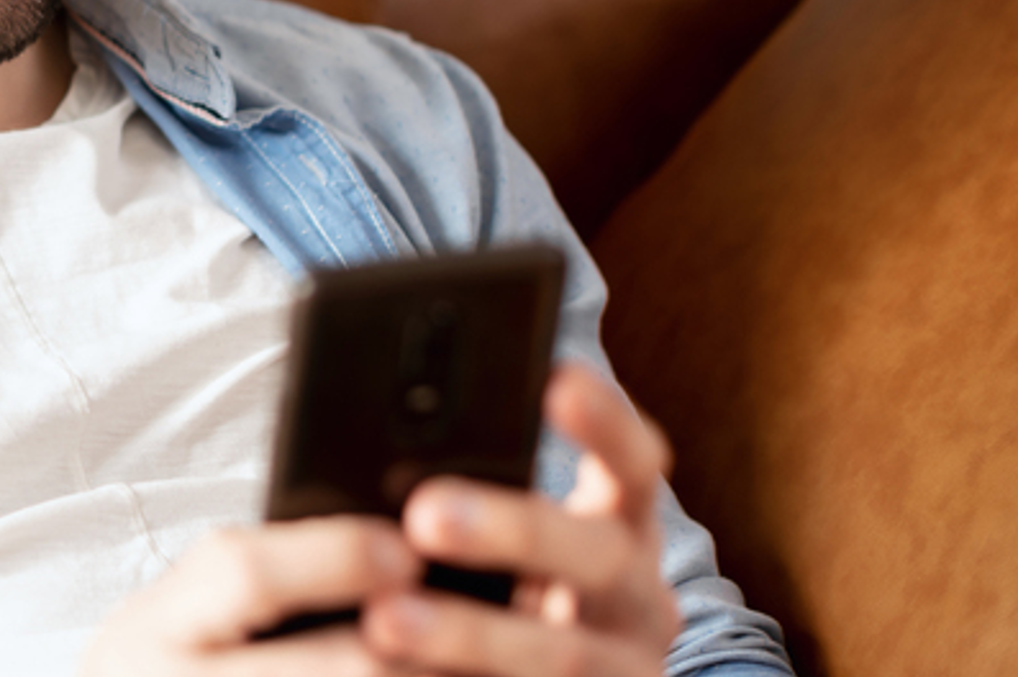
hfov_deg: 15.6
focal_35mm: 126
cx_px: -228
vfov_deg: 10.8
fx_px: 3560
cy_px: 78
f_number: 2.5
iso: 160
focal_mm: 50
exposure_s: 1/320
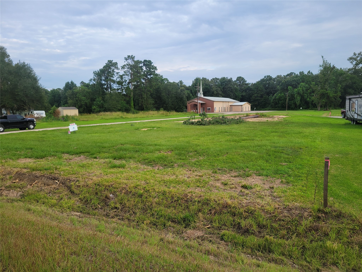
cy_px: 136
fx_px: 272
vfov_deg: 53.1
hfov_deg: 67.3
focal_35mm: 26
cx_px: 181
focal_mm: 5.4
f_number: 1.8
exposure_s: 1/519
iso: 40
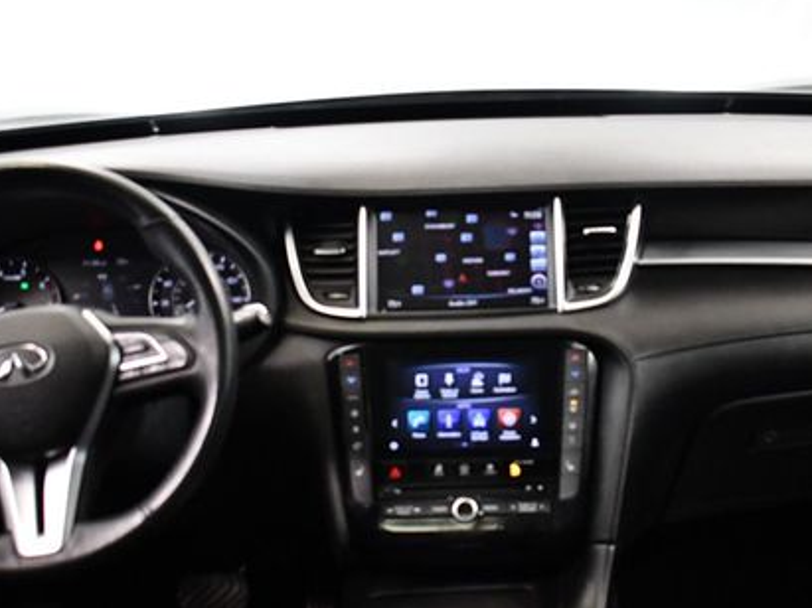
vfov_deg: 27.0
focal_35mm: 54
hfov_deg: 35.4
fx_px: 1266
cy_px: 345
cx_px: 492
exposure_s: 1/100
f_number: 3.5
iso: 3200
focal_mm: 18
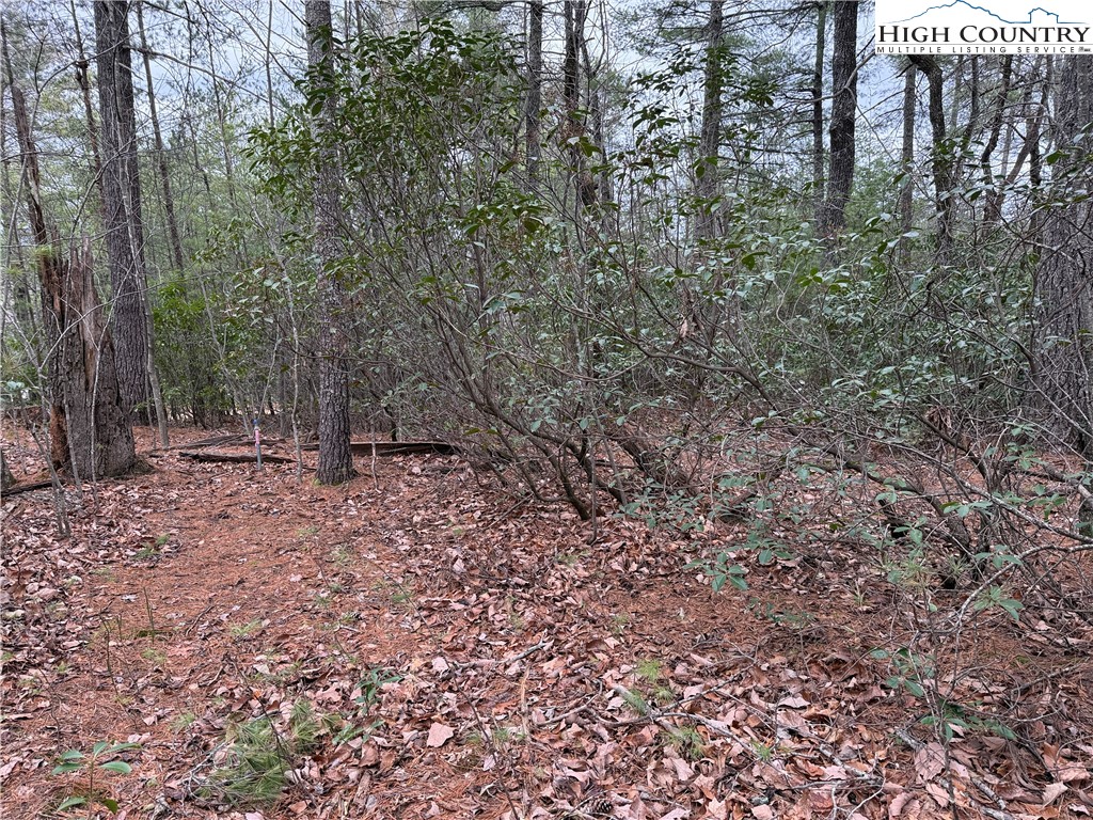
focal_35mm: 24
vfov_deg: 56.8
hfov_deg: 71.6
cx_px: 546
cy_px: 410
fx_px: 758
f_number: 1.78
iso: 100
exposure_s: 1/397
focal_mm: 6.76
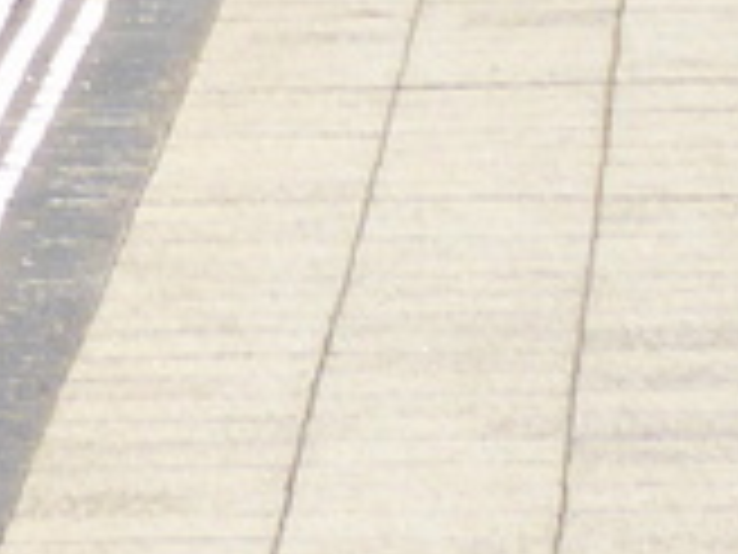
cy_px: -1230
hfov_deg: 1.8
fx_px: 23388
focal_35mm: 1097
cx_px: -1395
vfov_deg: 1.4
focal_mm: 24.2
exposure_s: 1/160
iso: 80
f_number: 5.3
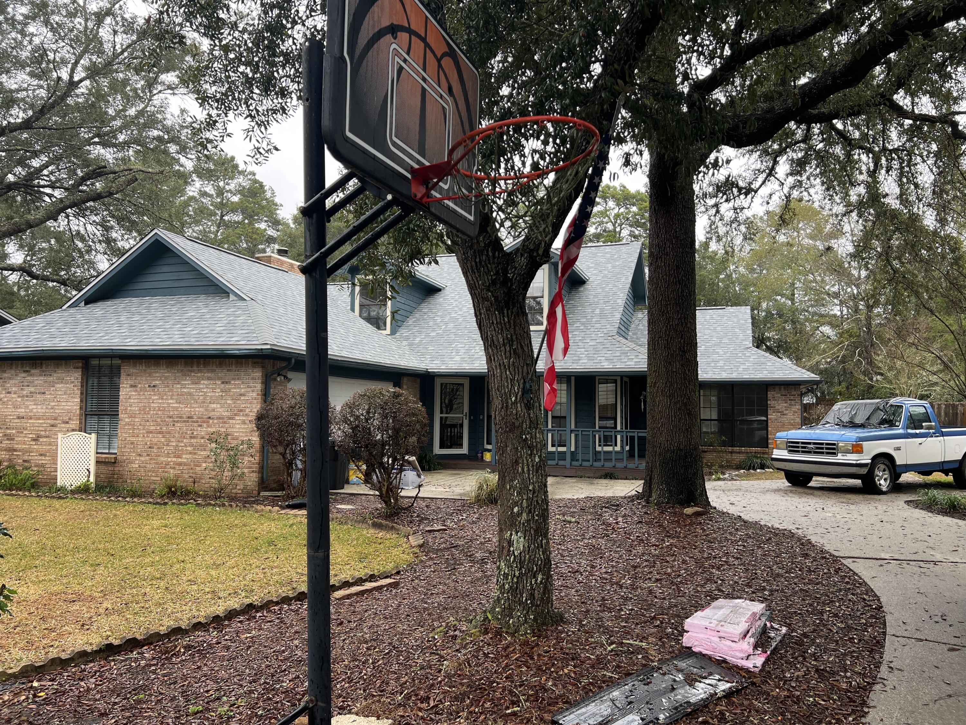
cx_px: 483
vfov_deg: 53.1
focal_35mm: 26
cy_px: 362
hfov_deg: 67.3
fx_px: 726
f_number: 1.5
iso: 40
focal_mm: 5.7
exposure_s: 1/186
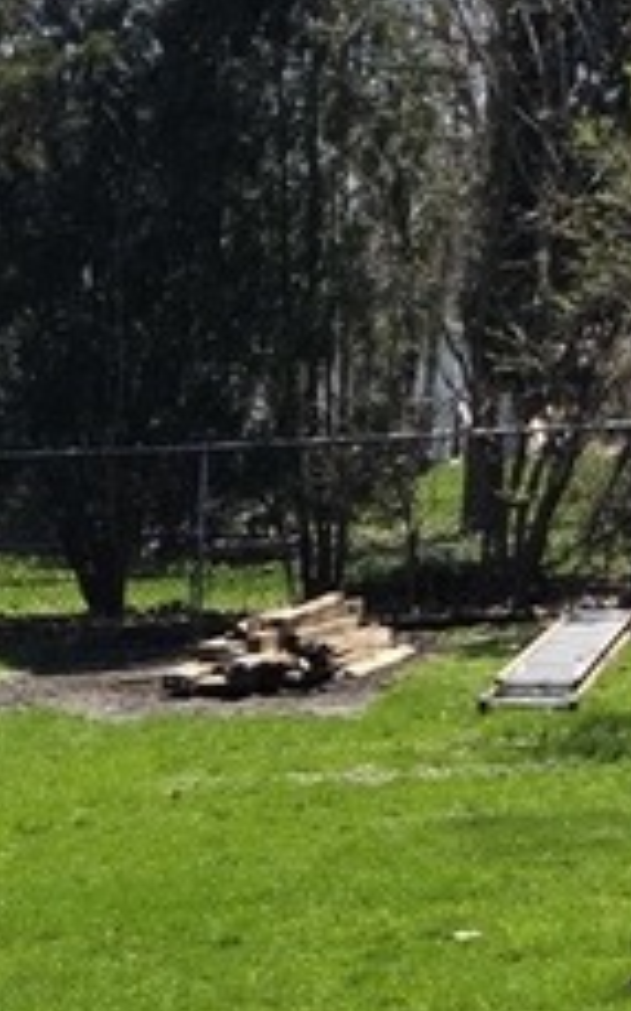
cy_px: 2057
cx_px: -340
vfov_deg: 14.7
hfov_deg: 10.9
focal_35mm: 115
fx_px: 3166
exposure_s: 1/3972
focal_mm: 6.25
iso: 80
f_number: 1.7
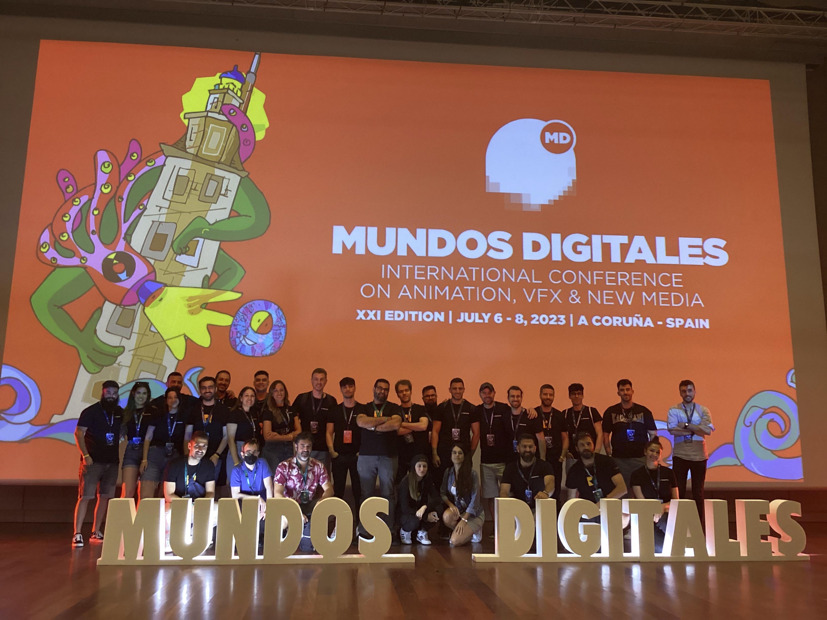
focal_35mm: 31
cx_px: 414
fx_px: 741
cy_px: 310
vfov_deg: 45.4
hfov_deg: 58.4
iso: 320
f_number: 2.4
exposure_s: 1/40
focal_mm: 3.3
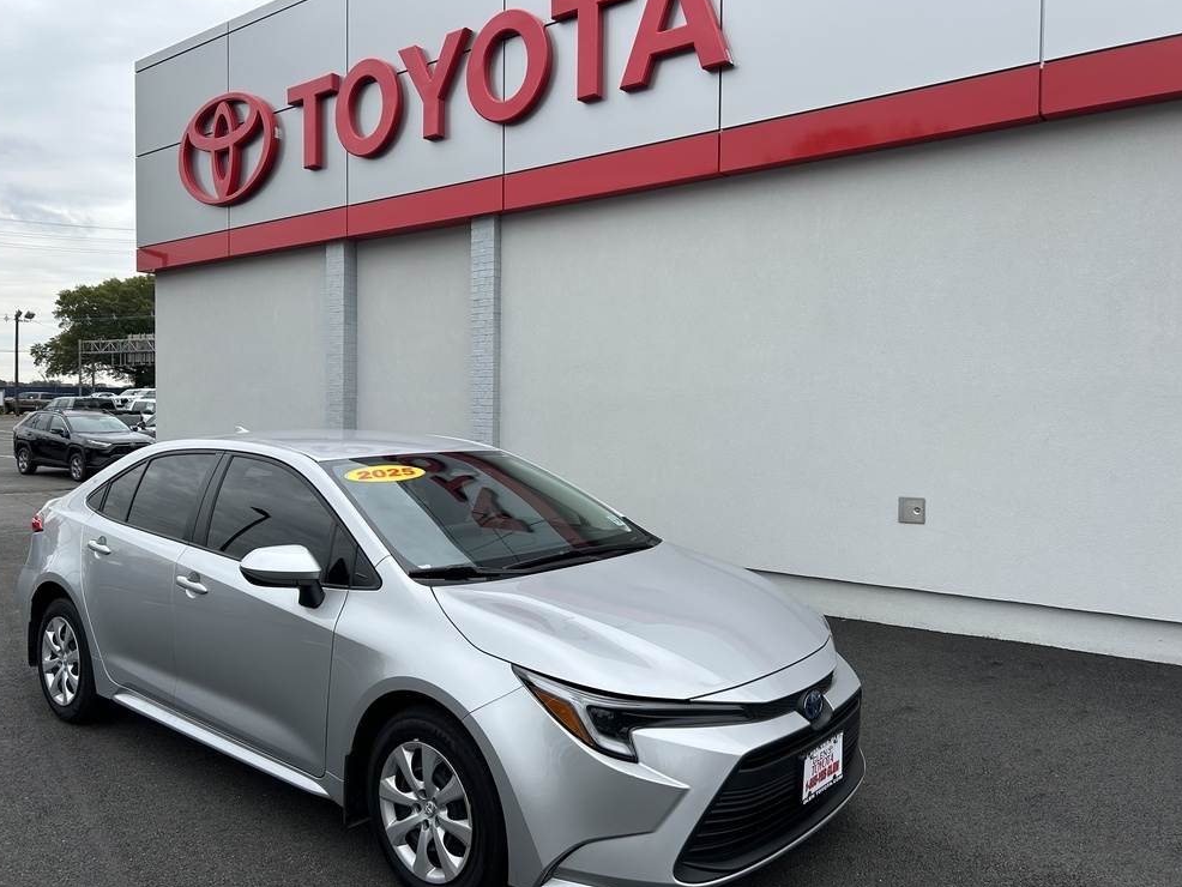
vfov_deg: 51.4
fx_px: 922
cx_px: 579
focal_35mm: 27
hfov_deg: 65.3
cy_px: 449
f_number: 1.5
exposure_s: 1/1511
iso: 50
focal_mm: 5.7
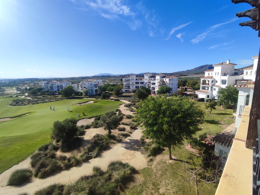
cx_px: 137
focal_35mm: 17
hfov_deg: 91.0
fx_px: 128
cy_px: 98
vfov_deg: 74.7
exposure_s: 1/1443
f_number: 2.2
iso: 50
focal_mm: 1.65
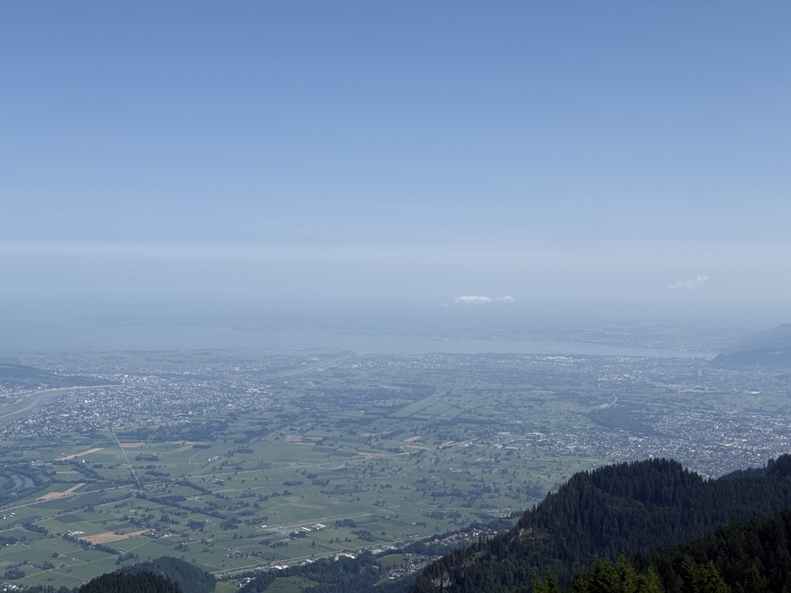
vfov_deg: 30.3
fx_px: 1097
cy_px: 296
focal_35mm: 48
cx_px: 396
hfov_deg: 39.7
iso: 64
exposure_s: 1/6536
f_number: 1.78
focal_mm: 6.76
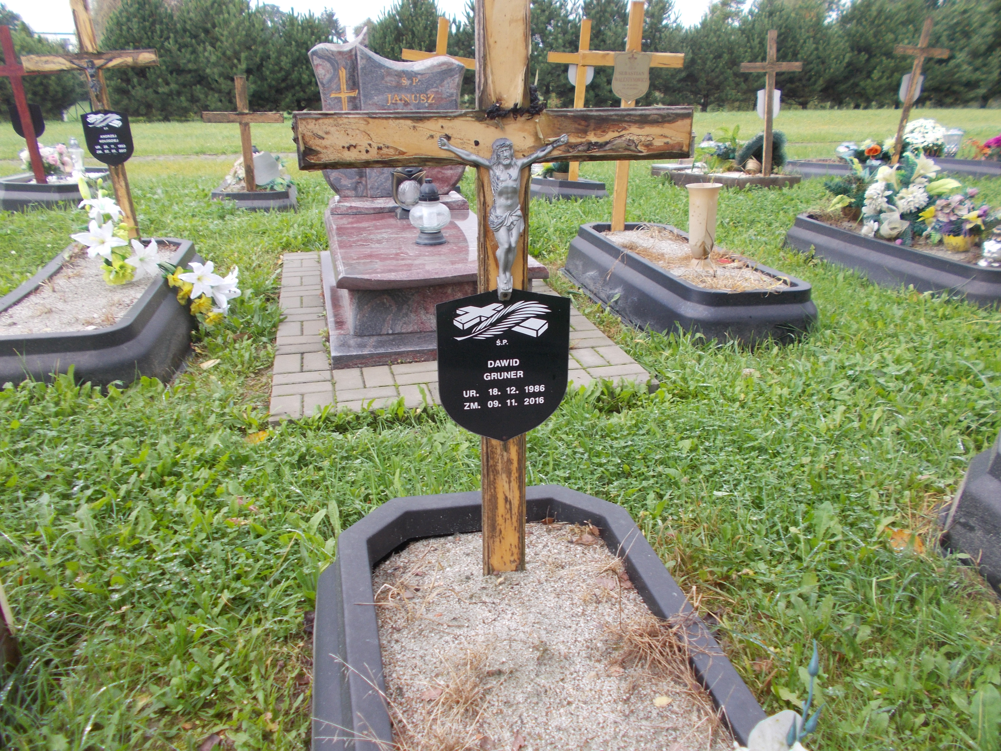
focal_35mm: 26
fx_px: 752
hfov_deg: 67.3
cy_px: 376
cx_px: 500
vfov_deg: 53.1
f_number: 3.2
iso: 80
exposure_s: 1/30
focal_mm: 4.6
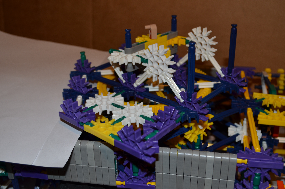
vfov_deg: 31.8
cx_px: 142
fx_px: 332
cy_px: 94
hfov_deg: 46.5
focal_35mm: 42
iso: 200
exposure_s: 1/30
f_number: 5.6
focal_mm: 28
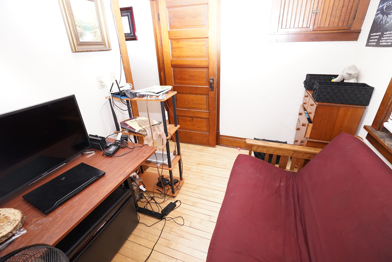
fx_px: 174
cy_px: 131
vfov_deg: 73.7
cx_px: 196
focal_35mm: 16
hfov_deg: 96.7
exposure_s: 1/250
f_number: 6.3
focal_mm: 16
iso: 2000
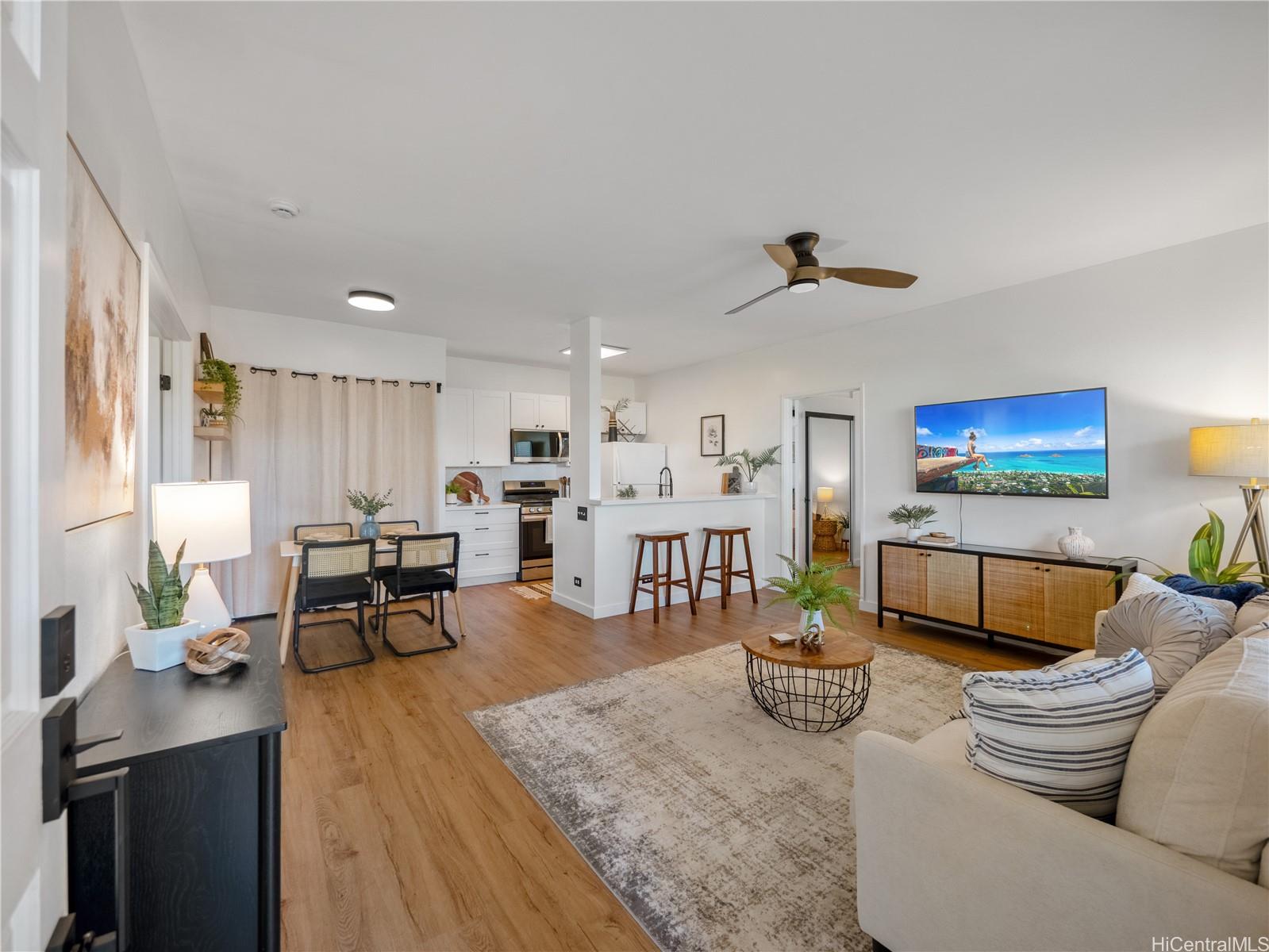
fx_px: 513
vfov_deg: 85.7
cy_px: 476
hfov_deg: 102.1
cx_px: 634
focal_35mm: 14
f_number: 4
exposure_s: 1/200
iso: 320
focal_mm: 7
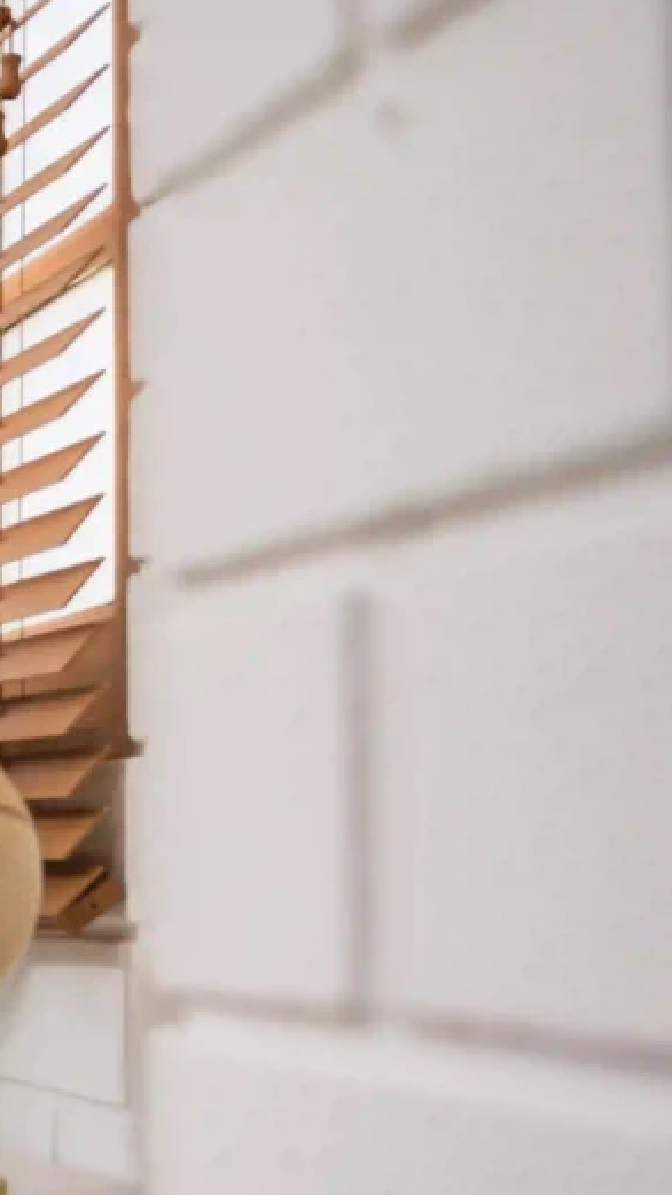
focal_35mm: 68
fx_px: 2154
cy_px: 712
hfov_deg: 15.8
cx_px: -420
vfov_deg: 30.9
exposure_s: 1/400
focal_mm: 33
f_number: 2.8
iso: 320
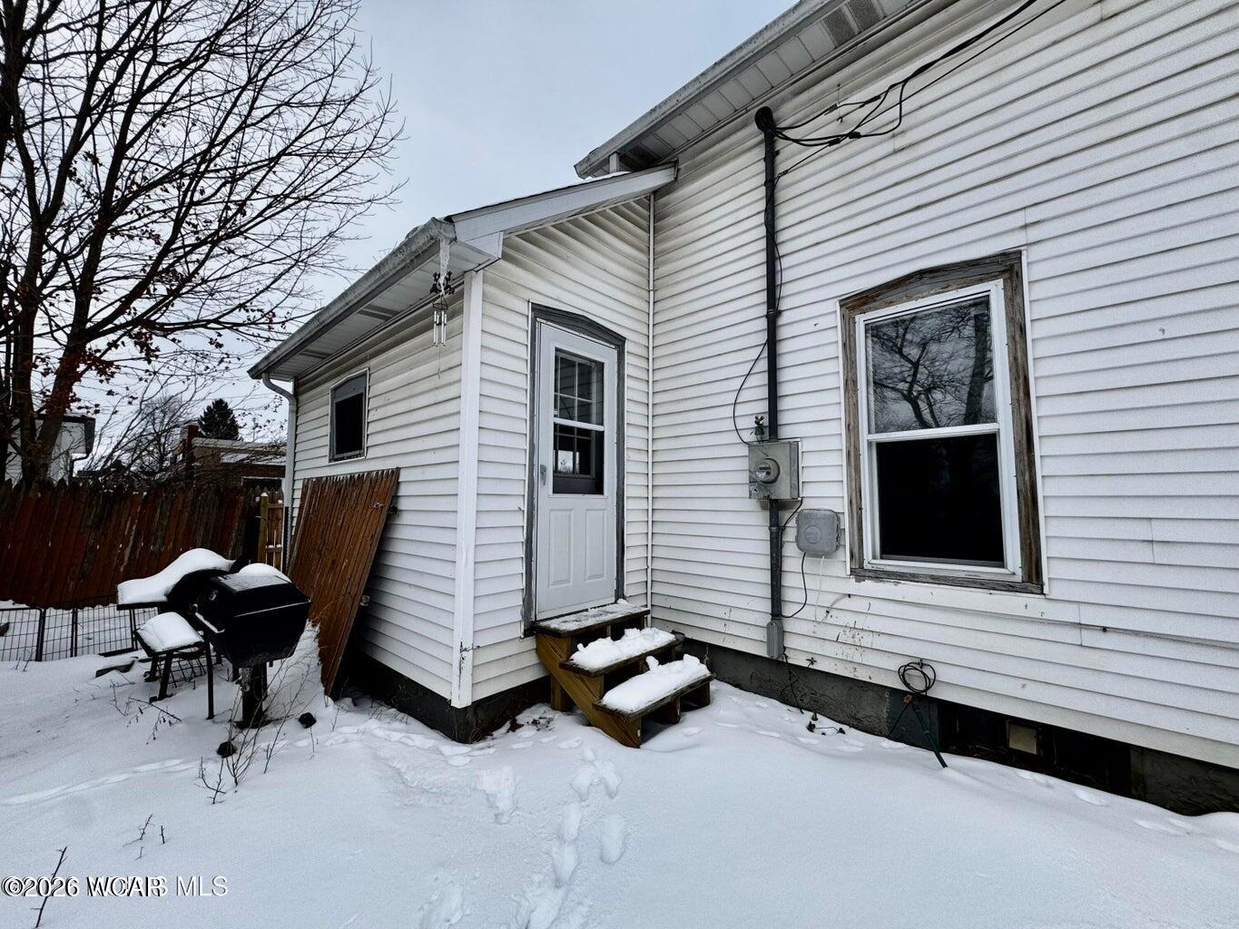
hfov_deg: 102.1
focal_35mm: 14
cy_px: 464
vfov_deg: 85.7
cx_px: 620
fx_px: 501
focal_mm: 2.22
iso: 50
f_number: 2.2
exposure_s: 1/1323
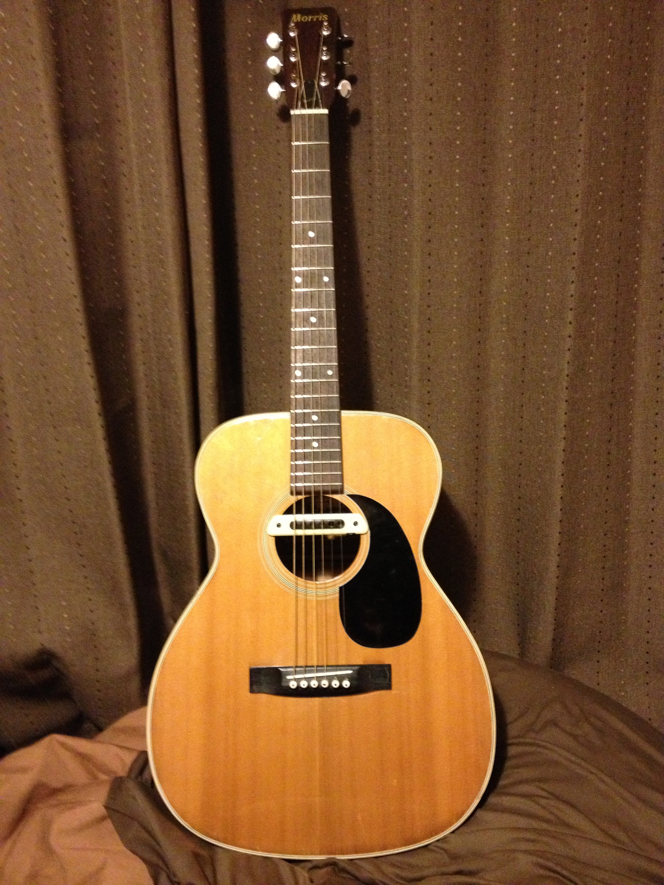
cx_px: 332
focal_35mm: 35
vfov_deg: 52.6
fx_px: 895
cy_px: 442
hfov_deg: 40.7
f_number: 2.4
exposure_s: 1/15
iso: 500
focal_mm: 4.28
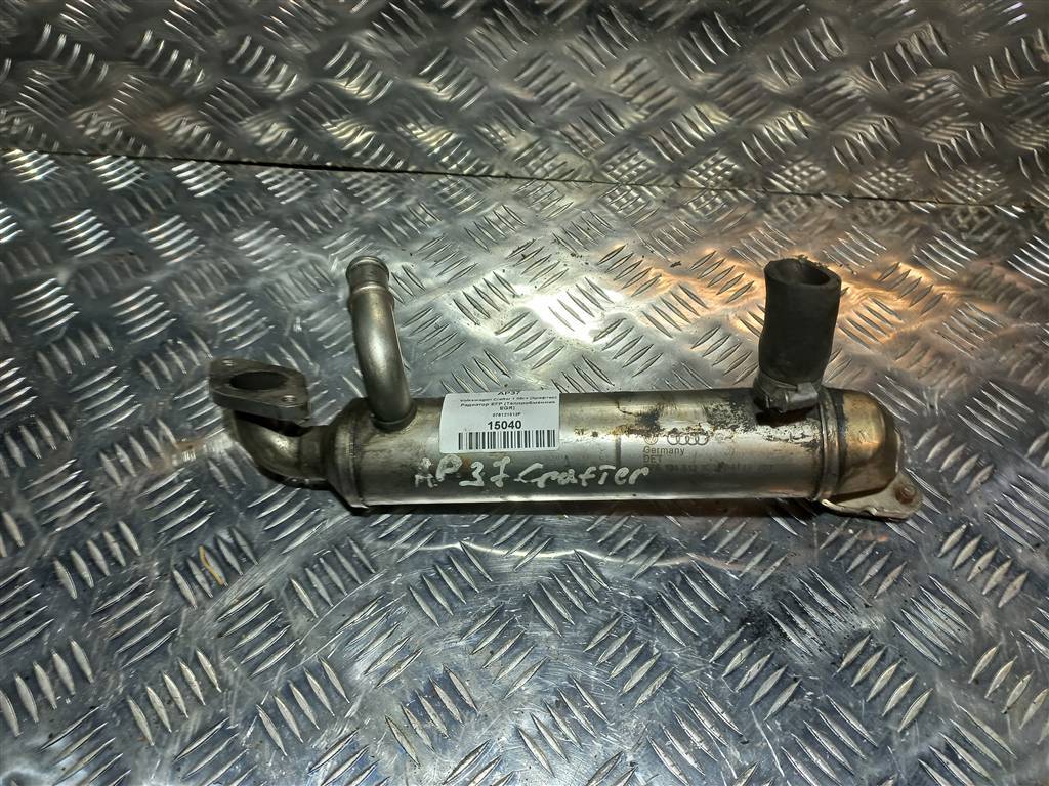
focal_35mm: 25
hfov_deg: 69.4
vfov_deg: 54.9
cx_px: 524
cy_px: 393
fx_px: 758
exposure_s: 1/50
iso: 64
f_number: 1.8
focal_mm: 4.6
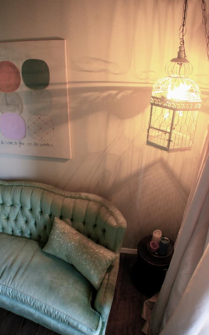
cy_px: 167
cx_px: 100
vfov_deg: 61.2
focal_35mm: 31
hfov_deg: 40.6
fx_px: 283
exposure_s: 1/15
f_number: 5.6
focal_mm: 20
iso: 800
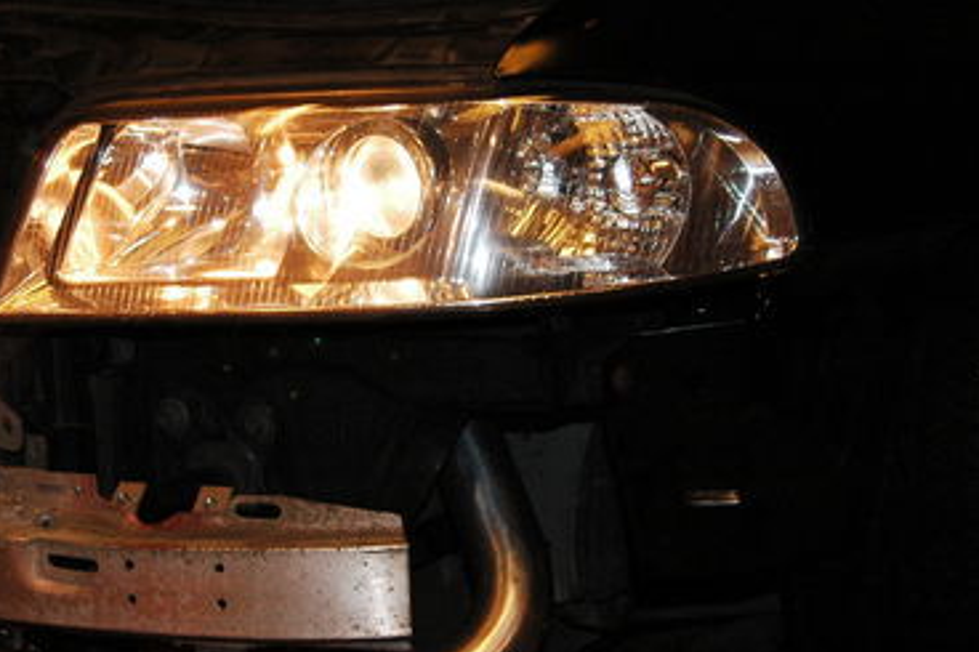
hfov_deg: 27.5
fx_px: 1984
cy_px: 266
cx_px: 287
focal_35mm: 73
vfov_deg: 18.6
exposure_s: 1/250
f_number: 3.5
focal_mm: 28
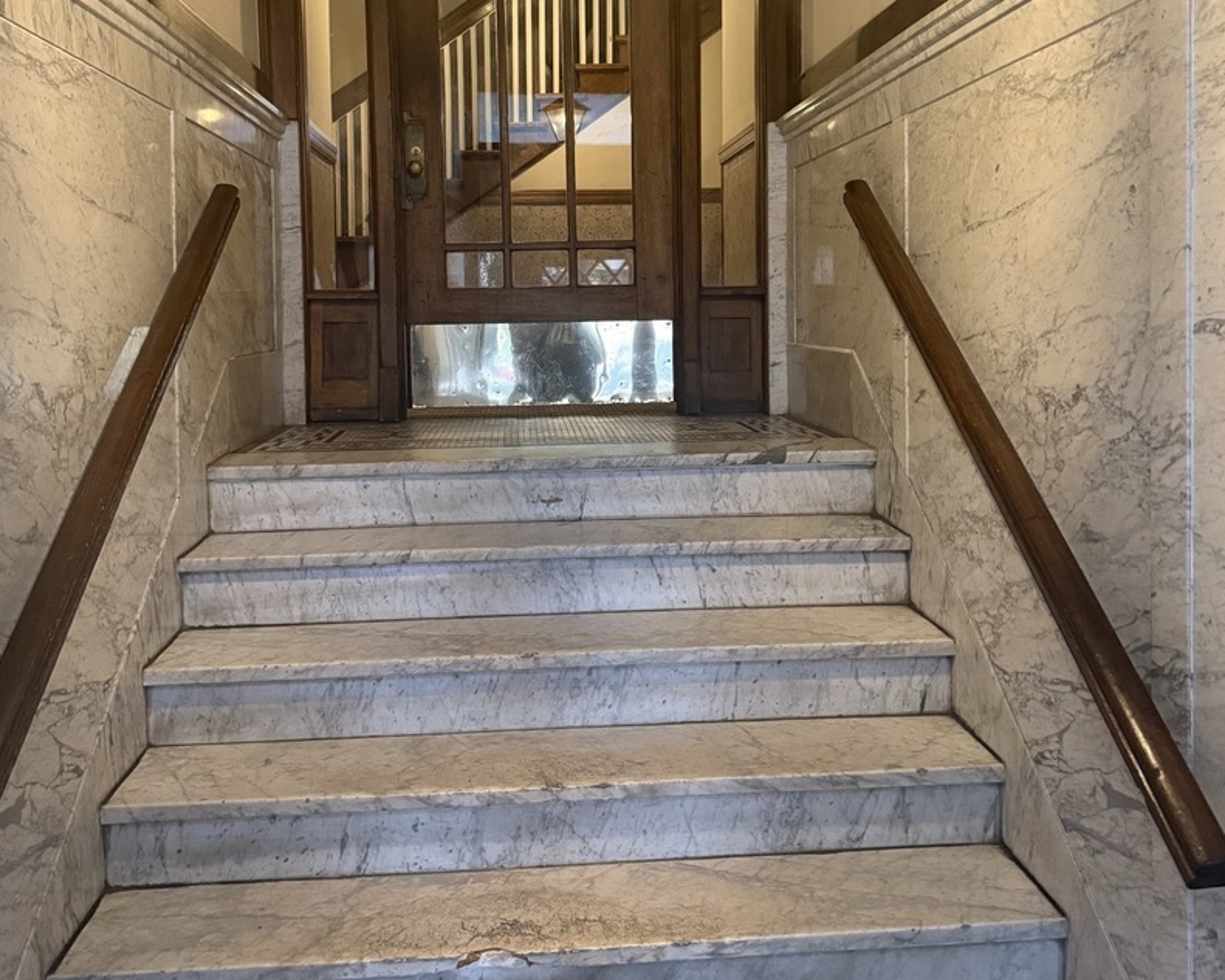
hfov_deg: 55.7
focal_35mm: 32
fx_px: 1160
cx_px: 613
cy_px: 328
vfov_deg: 45.1
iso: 640
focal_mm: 6.76
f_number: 1.78
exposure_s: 1/40
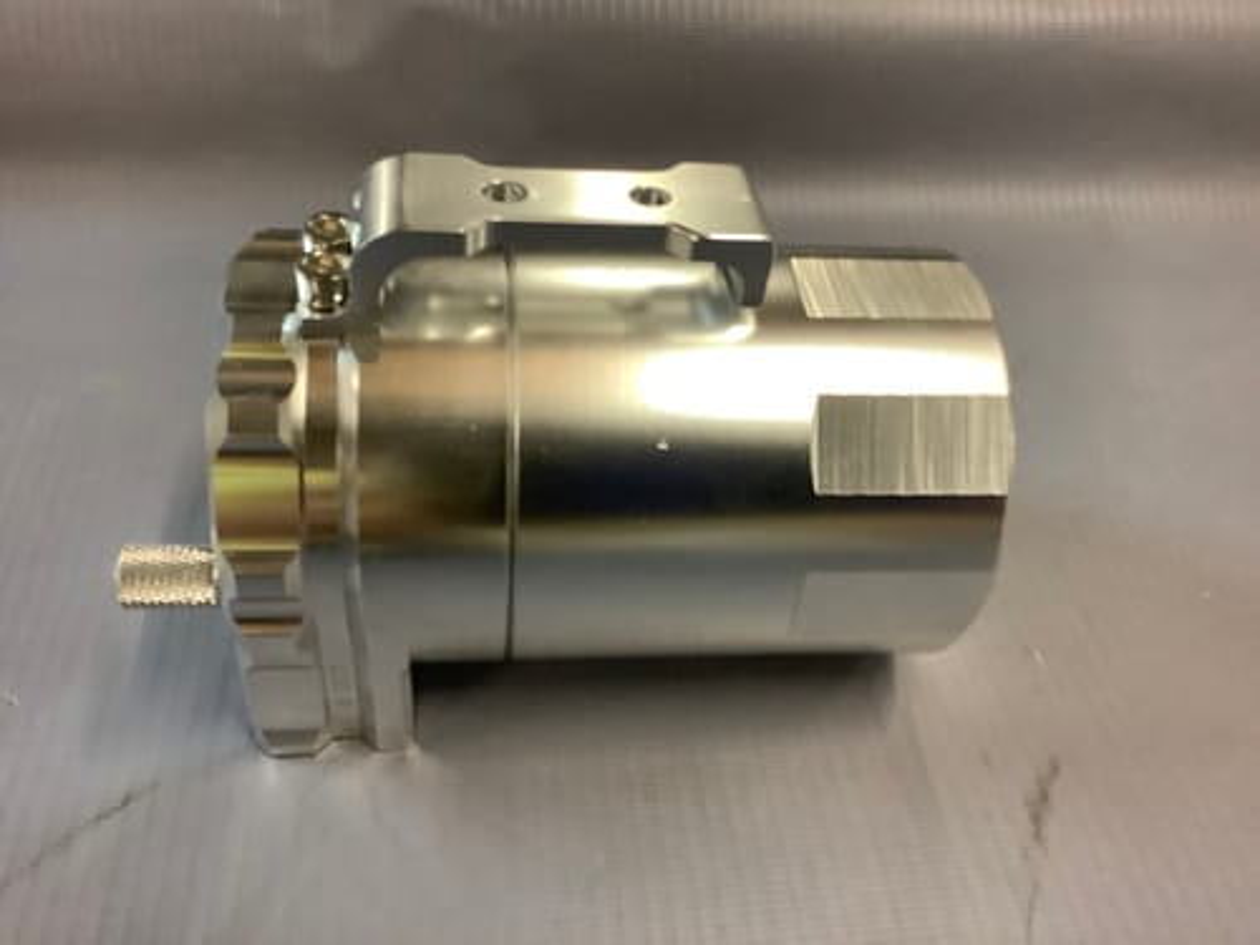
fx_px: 1128
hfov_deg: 58.4
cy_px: 472
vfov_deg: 45.4
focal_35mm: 31
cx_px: 630
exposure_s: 1/50
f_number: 2.4
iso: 400
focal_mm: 3.3
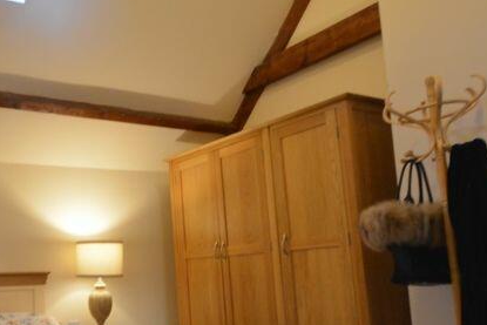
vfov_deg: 35.7
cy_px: 213
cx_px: 90
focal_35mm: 37
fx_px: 501
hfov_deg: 48.6
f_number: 4
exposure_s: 1/30
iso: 1000
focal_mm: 10
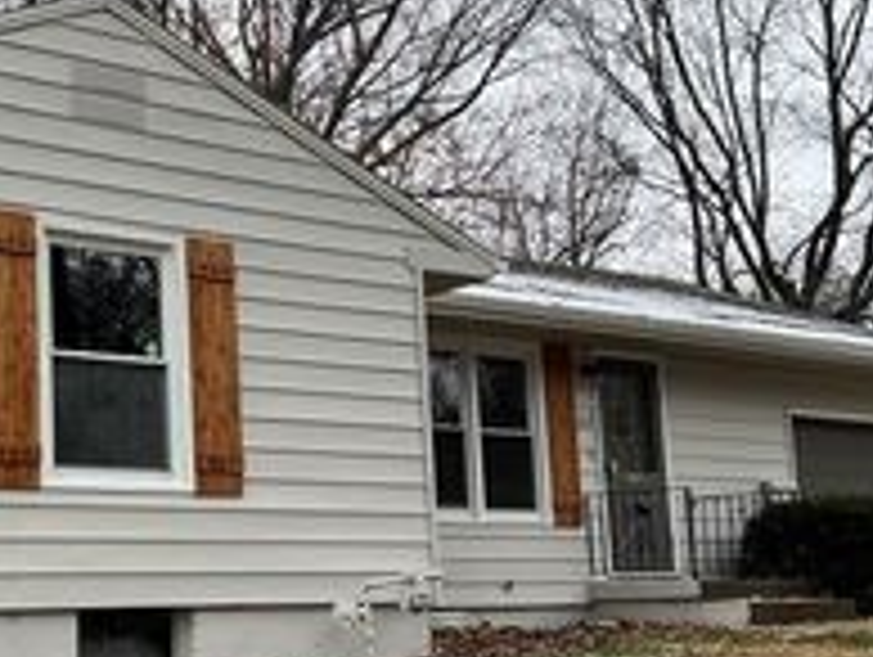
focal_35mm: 67
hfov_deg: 28.3
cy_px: 380
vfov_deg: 22.0
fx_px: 1692
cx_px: 180
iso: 50
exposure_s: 1/859
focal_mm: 5.7
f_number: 1.5
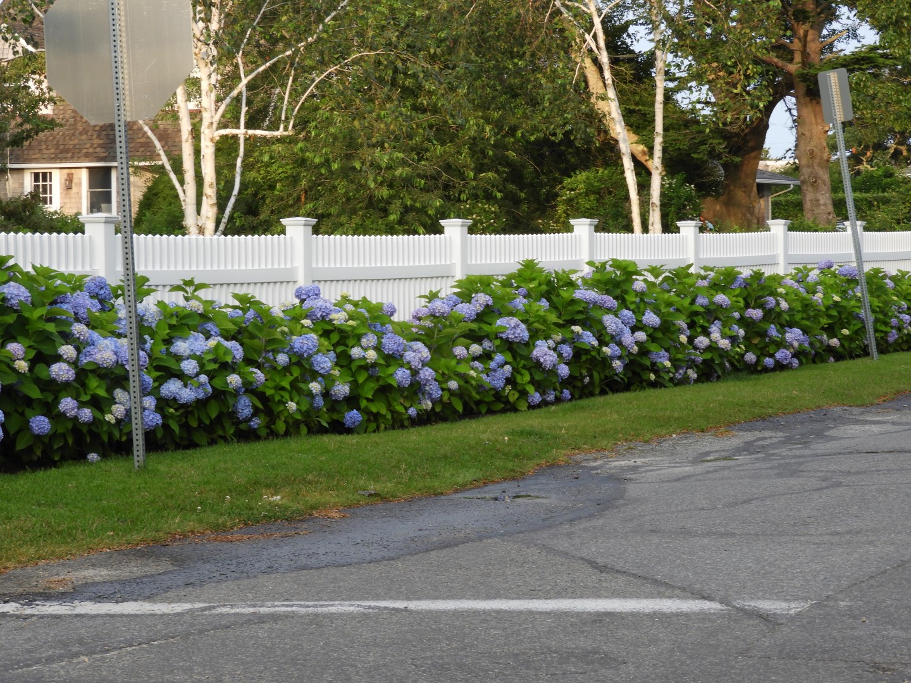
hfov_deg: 17.1
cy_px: 342
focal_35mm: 115
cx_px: 456
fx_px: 3026
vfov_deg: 12.9
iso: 100
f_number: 5
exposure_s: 1/80
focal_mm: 20.6
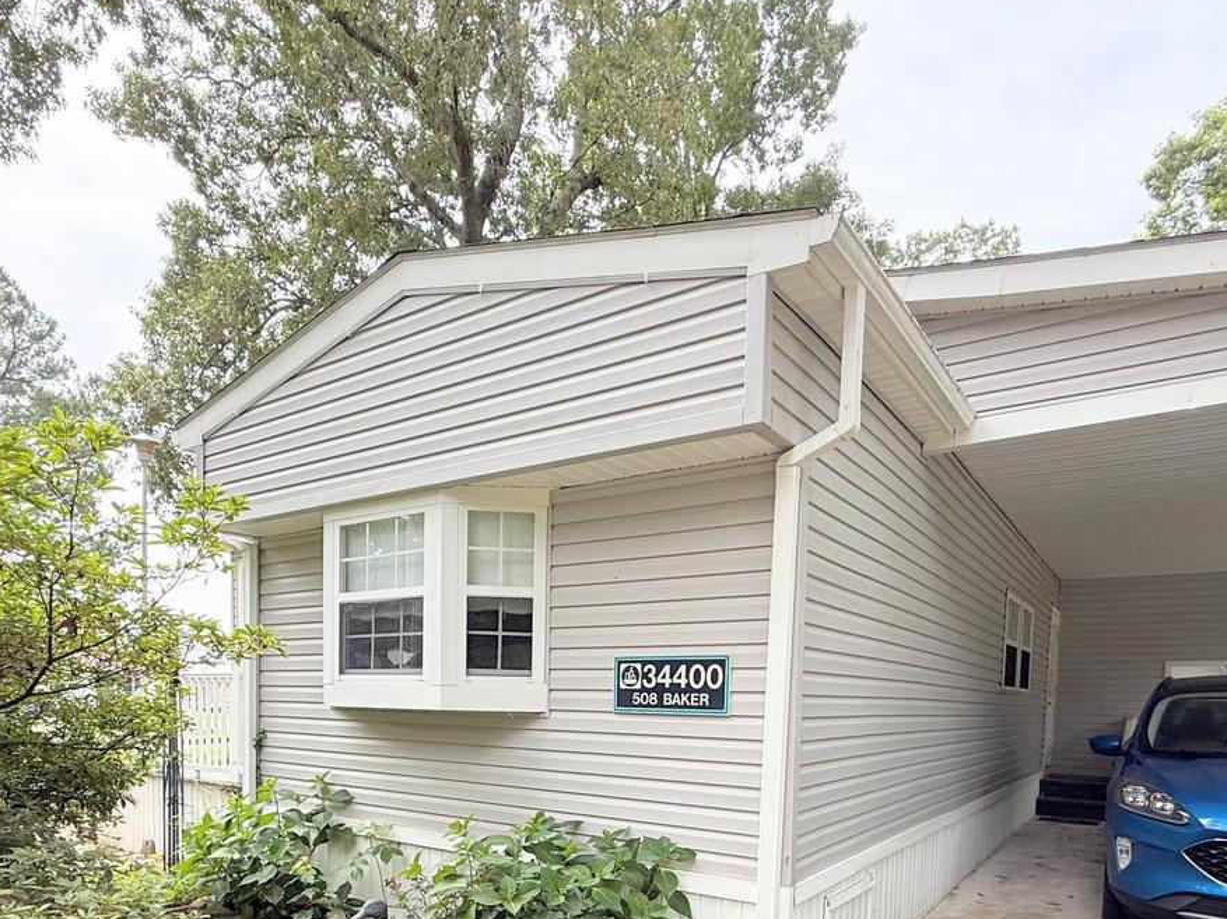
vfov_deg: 54.6
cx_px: 614
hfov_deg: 73.9
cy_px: 741
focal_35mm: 23
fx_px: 815
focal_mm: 2.22
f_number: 2.2
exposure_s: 1/374
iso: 64
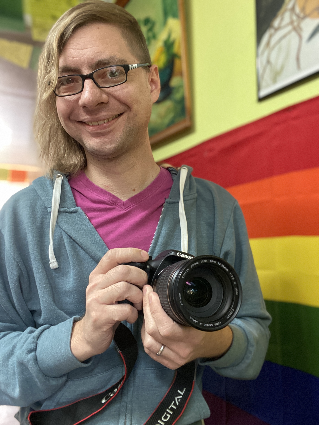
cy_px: 212
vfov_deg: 60.0
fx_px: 369
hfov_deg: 46.8
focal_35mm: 30
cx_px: 160
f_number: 2.2
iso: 400
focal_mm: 2.71
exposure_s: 1/30
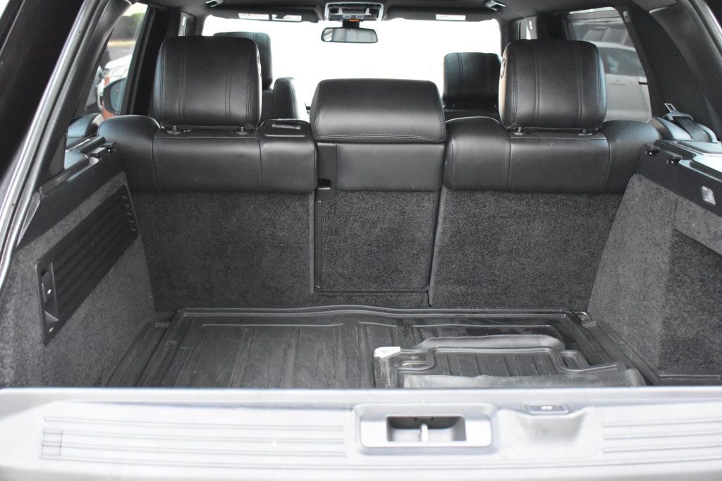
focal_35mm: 45
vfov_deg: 29.8
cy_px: 240
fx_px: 902
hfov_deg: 43.6
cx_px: 361
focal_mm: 30
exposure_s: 1/60
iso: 5600
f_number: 4.2
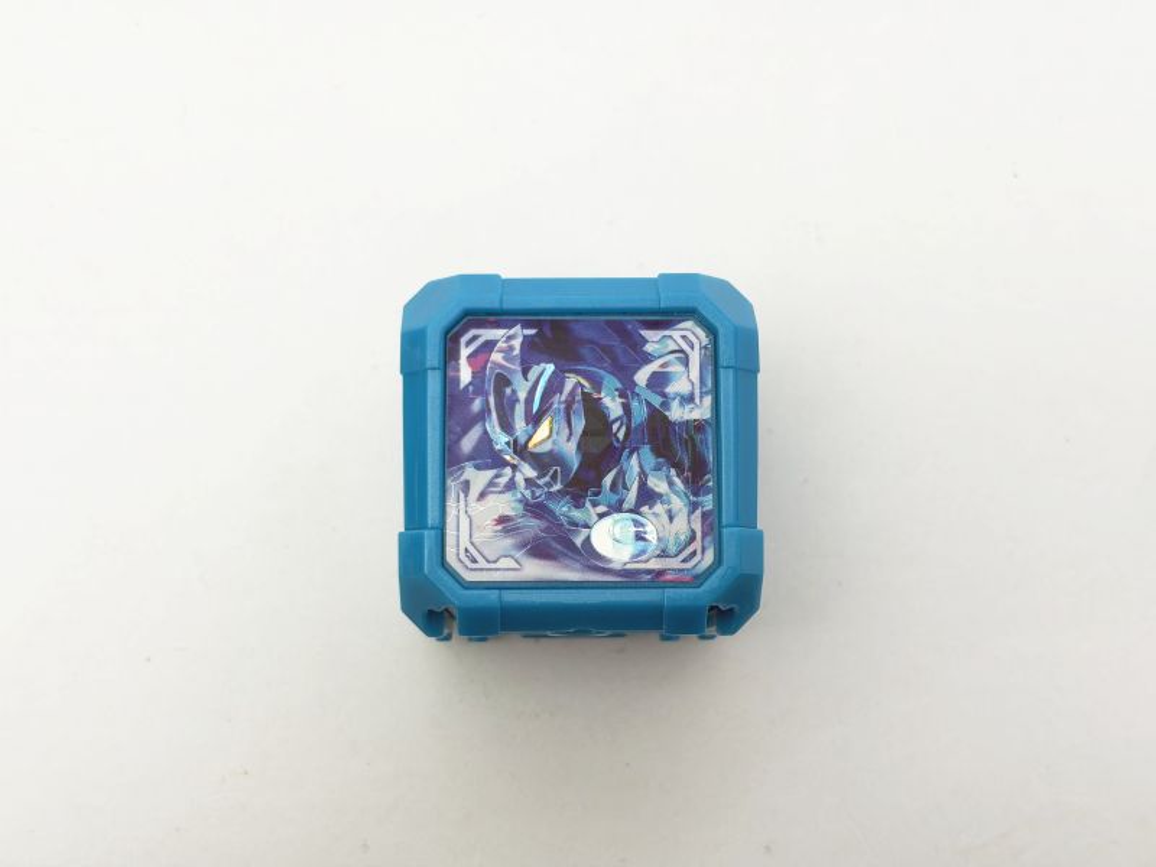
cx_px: 578
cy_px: 434
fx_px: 1737
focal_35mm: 52
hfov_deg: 36.8
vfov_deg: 28.0
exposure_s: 1/232
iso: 32
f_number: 1.6
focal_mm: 5.96
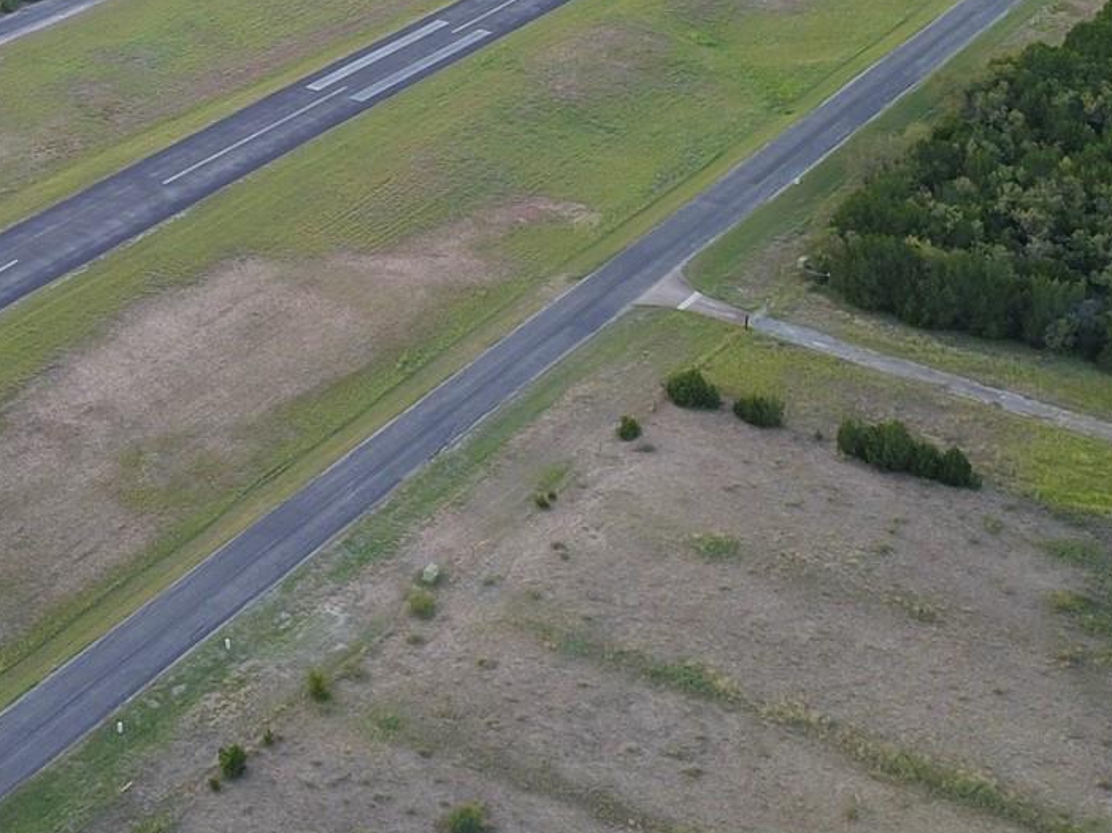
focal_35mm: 76
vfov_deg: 18.7
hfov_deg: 24.8
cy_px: -70
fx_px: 2440
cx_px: 68
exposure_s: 1/100
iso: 131
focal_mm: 4.73
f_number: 2.2
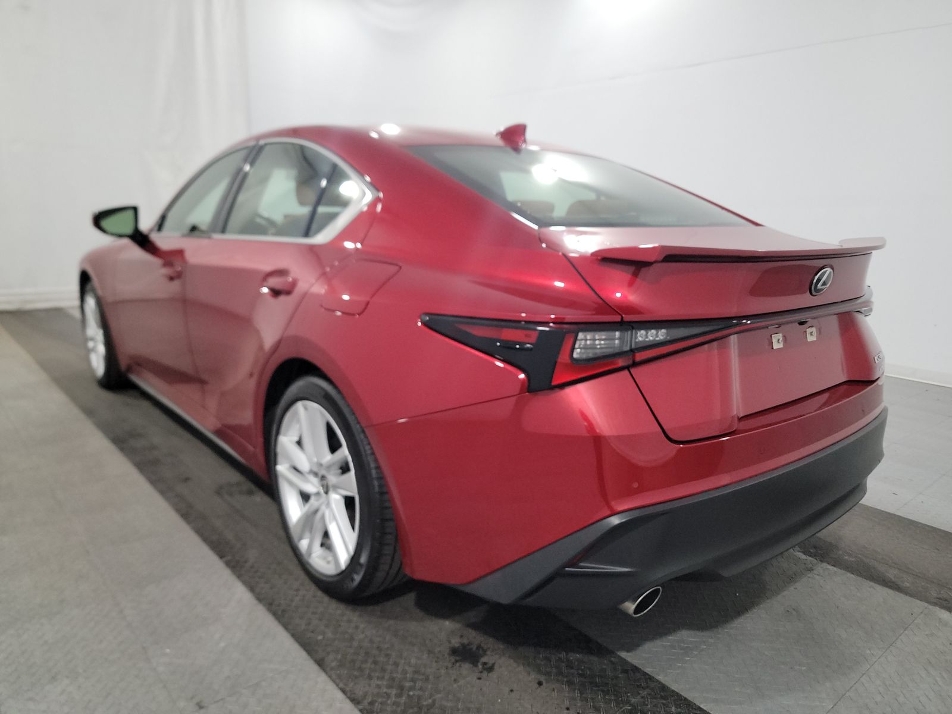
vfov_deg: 56.8
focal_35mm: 24
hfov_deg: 71.6
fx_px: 660
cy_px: 357
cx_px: 476
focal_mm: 6.7
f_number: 1.8
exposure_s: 1/39
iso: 995
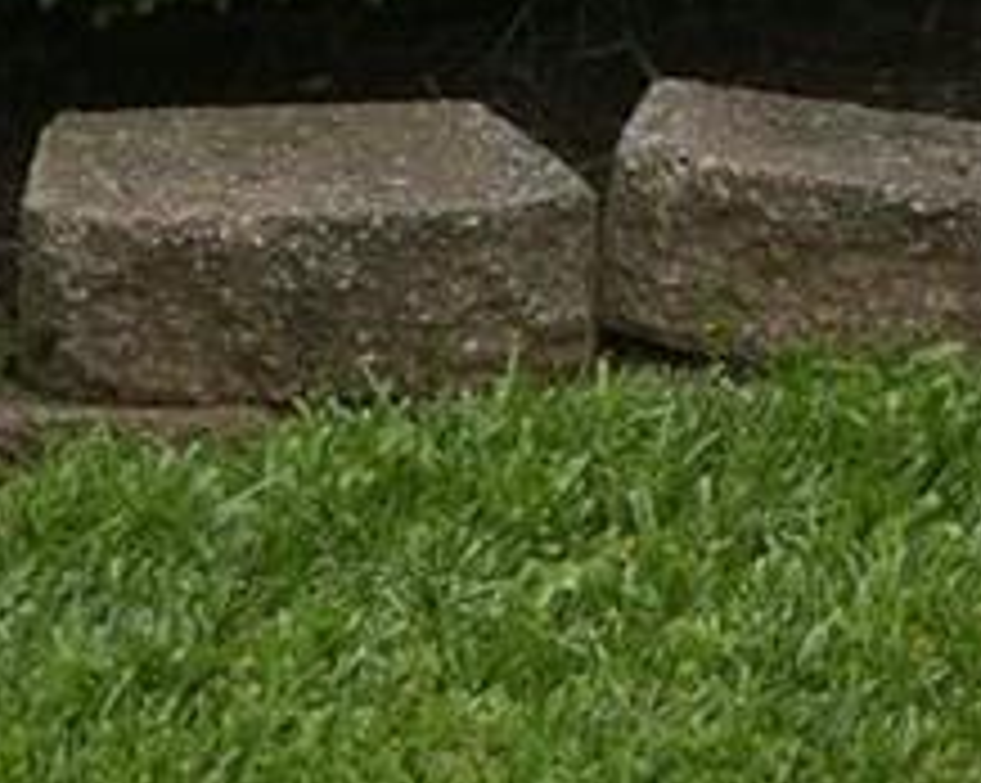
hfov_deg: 5.2
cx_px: 981
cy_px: -1451
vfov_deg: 4.0
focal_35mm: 373
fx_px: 10820
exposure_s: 1/250
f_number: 5.6
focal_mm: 24.5
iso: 200
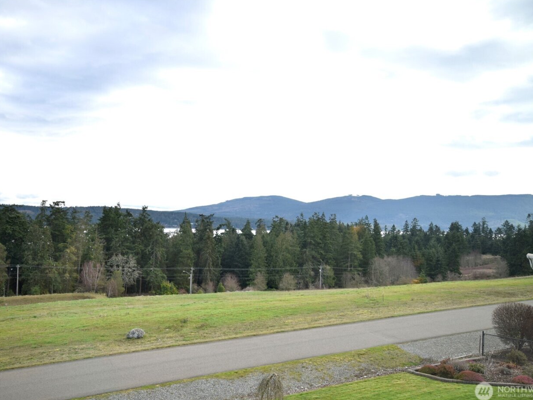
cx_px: 258
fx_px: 508
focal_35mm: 33
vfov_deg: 43.0
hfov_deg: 55.3
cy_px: 202
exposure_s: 1/250
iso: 360
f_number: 8
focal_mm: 20
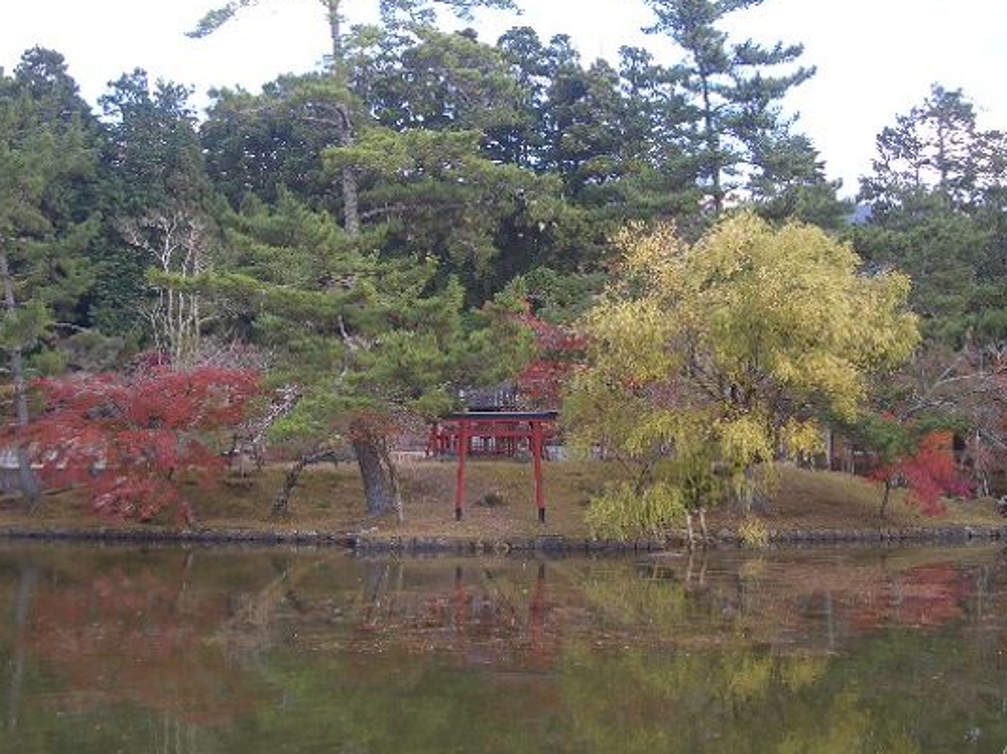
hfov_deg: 38.0
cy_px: 343
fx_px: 1454
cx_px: 399
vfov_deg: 29.1
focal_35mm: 50
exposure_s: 1/125
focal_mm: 6.8
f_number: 2.8
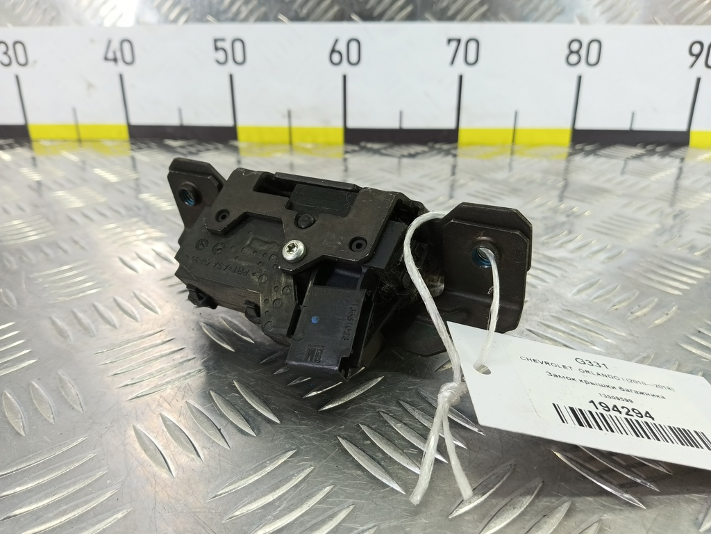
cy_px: 267
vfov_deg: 58.9
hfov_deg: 73.9
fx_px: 472
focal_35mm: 23
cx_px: 356
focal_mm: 4.11
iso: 143
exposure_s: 1/50
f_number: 1.6
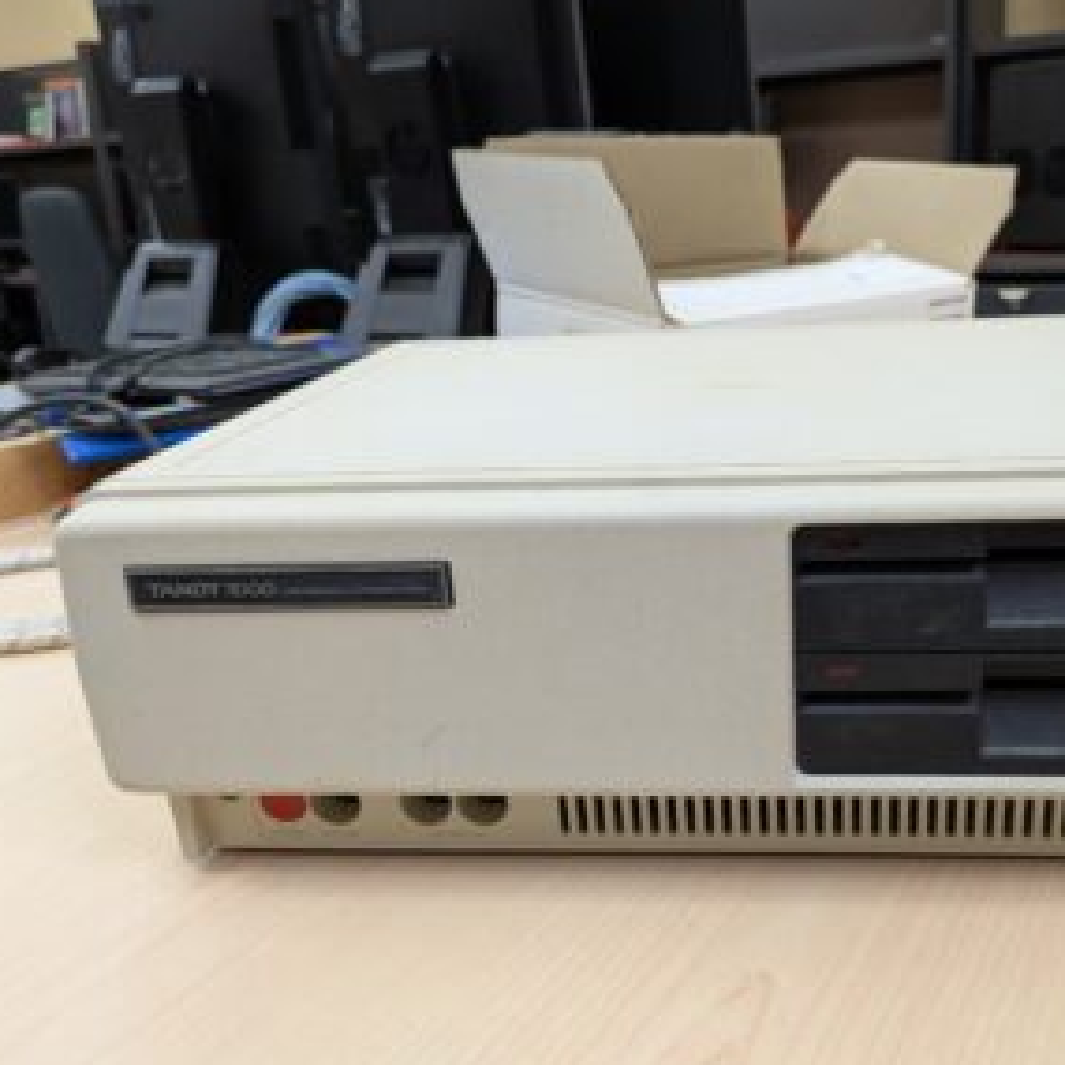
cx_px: 721
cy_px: 531
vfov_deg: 52.5
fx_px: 1079
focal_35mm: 31
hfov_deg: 51.4
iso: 238
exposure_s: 1/60
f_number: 1.89
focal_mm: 5.43
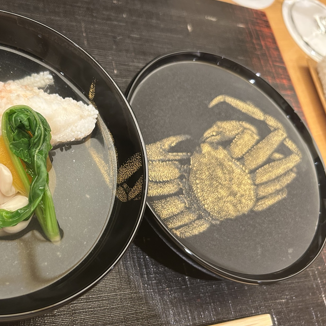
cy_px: 176
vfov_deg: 44.9
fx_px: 394
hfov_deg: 43.0
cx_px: 68
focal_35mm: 37
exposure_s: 1/50
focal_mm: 5.7
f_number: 1.5
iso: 160
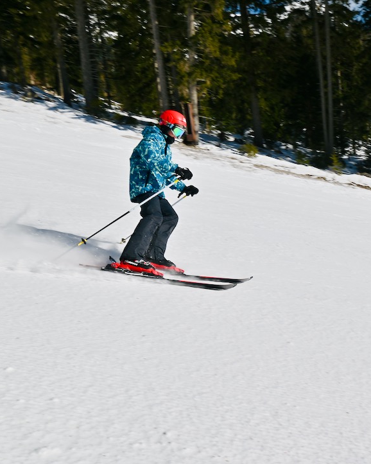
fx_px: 559
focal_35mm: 41
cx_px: 278
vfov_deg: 45.1
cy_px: 231
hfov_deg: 35.9
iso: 100
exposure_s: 1/320
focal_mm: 19
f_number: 6.3
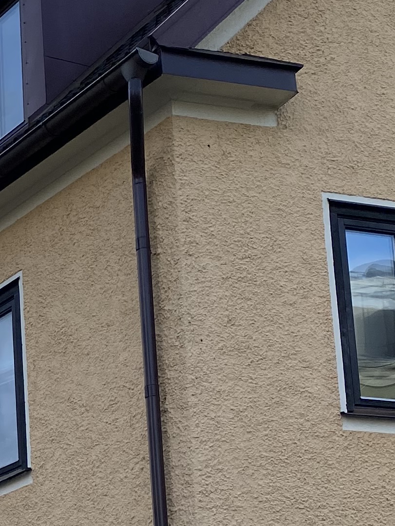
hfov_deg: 14.5
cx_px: -144
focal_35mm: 97
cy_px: 566
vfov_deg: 19.5
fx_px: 1476
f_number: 1.8
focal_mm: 4.25
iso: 32
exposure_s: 1/1730
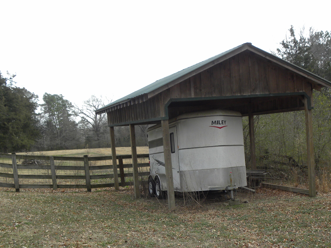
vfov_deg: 32.0
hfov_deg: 42.0
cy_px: 158
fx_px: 430
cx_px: 186
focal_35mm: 45
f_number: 4
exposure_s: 1/185
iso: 64
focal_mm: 5.9
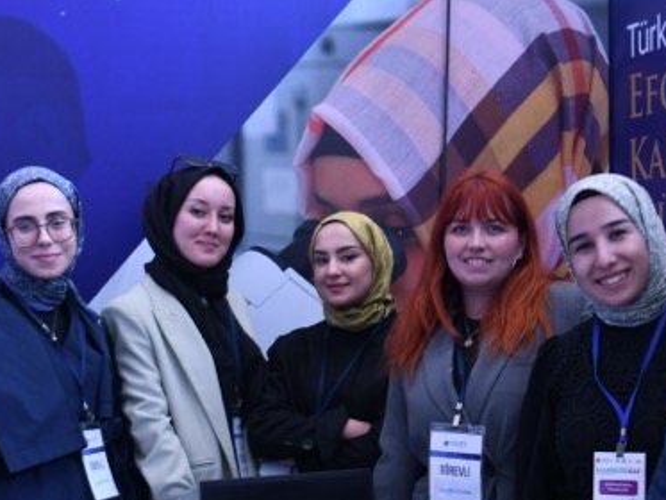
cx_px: 436
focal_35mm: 66
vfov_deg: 22.1
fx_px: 1270
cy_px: 379
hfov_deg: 29.2
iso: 320
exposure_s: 1/100
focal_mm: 27
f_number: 2.8
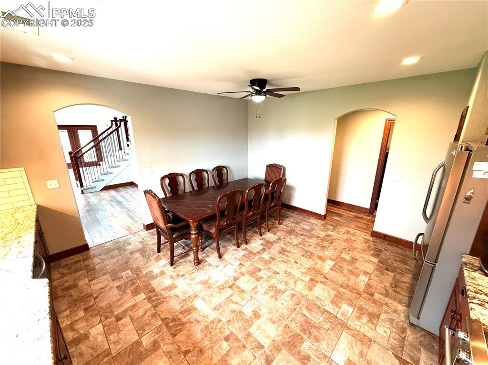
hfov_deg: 102.1
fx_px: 197
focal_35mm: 14
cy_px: 182
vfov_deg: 85.6
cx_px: 244
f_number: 2.2
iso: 320
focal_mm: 2.22
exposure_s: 1/60
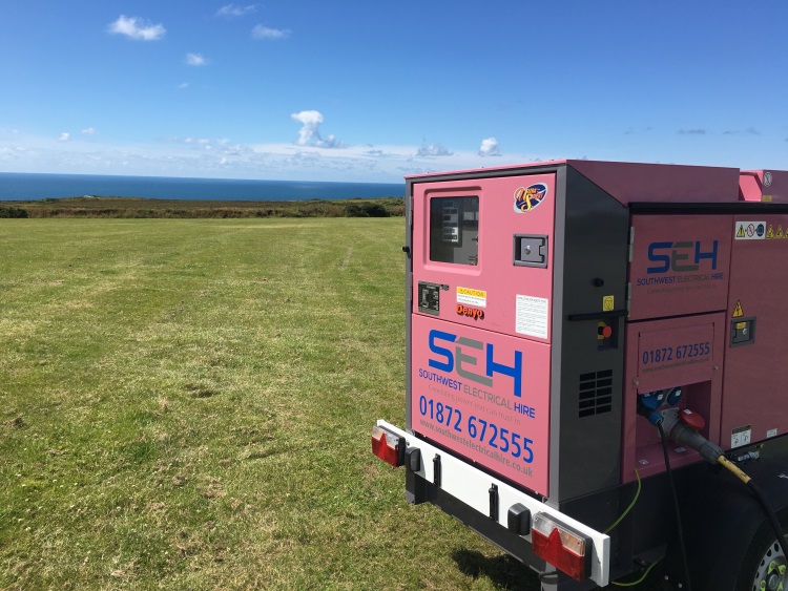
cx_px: 394
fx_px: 660
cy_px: 296
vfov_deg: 48.3
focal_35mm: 29
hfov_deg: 61.6
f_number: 2.2
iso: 25
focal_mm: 4.15
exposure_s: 1/1672
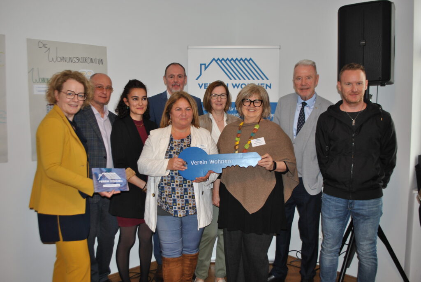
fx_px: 351
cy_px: 141
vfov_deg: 43.7
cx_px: 210
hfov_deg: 61.9
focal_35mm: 30
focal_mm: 20
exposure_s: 1/60
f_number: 3.8
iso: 200
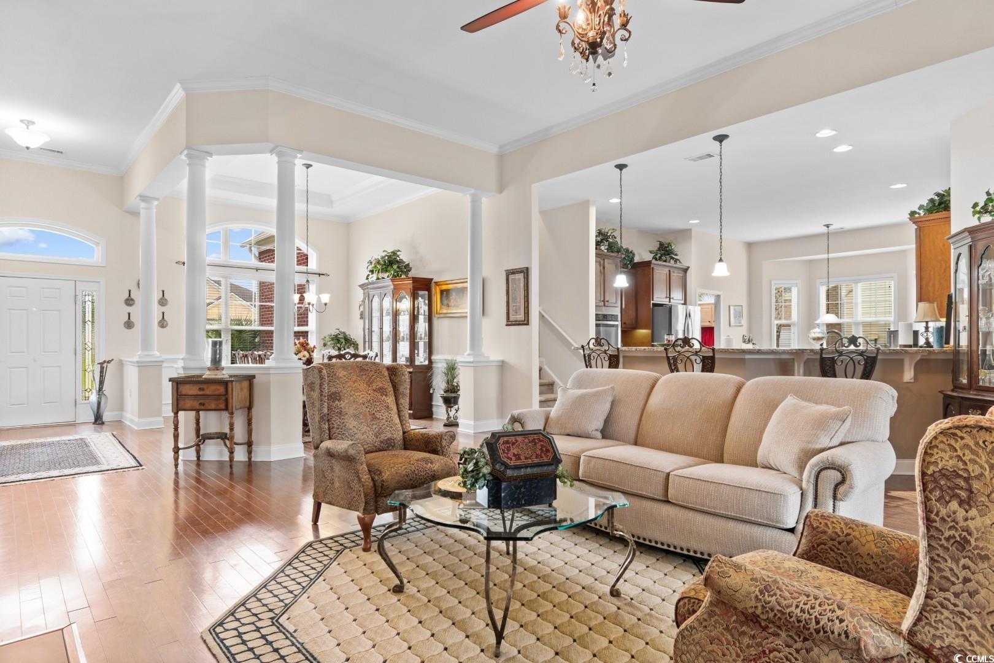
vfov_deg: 64.6
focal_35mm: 19
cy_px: 332
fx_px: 525
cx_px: 497
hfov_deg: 86.9
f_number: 5
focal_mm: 13
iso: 100
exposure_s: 1/1.25
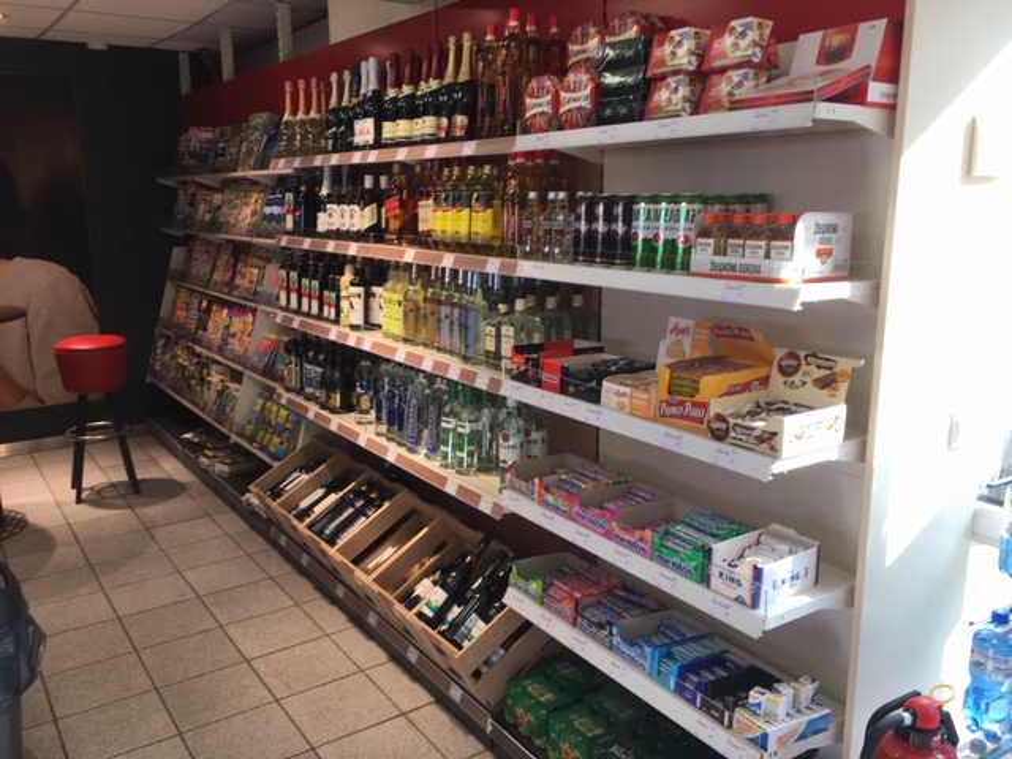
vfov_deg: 48.2
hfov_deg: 61.7
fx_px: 848
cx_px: 506
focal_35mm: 29
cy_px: 380
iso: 40
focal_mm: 4.15
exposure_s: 1/100
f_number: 2.2
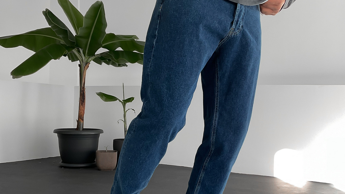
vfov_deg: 26.4
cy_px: 130
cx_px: 173
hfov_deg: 45.5
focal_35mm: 45
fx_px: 412
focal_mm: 3
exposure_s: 1/120
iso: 16
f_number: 1.8
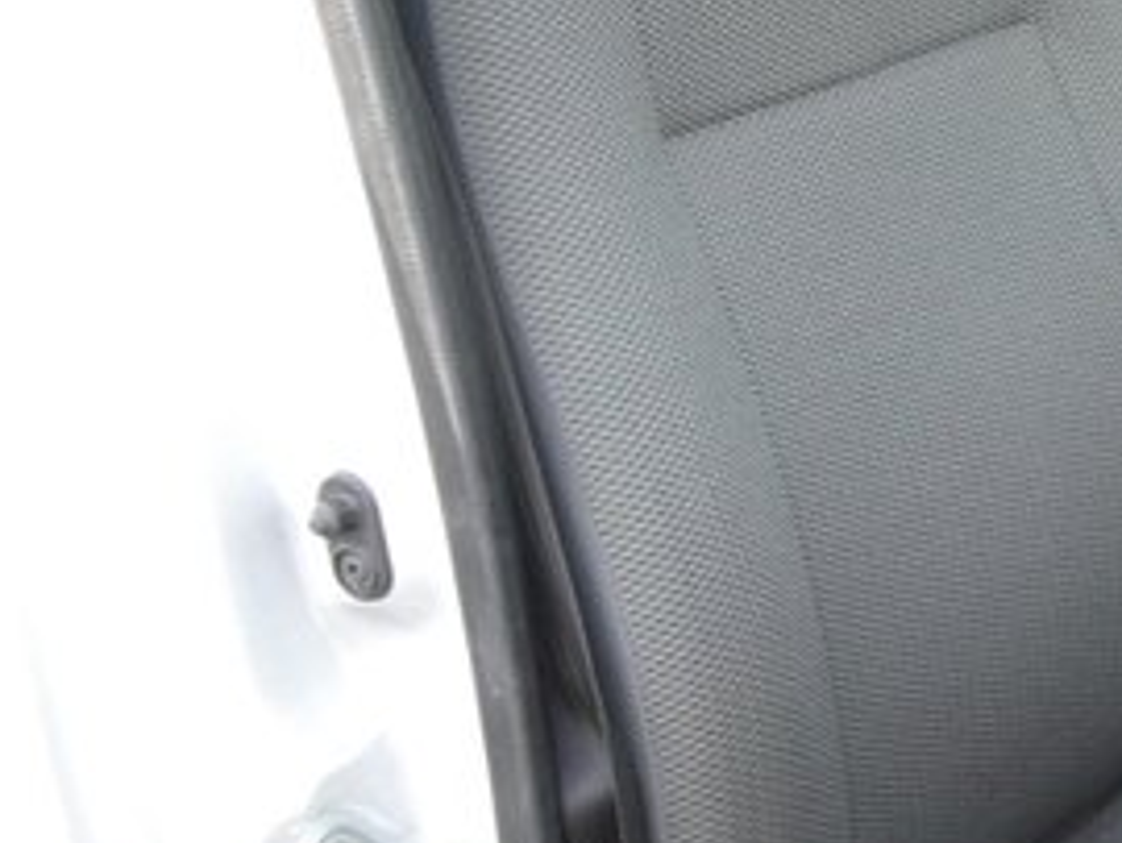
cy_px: 291
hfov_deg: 22.0
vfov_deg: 19.1
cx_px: 1558
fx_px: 2498
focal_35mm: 77
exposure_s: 1/80
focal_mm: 4.7
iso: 160
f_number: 3.4
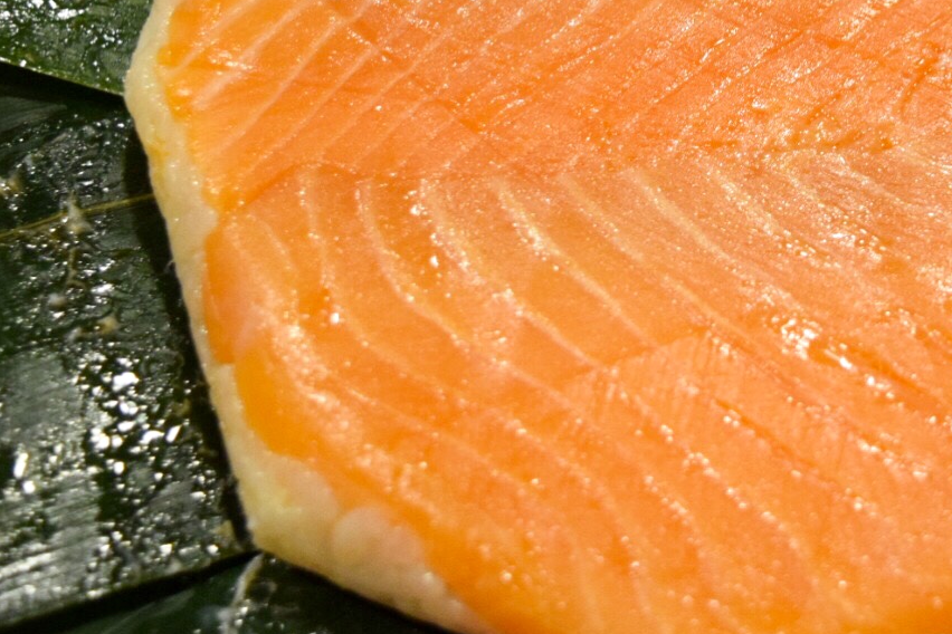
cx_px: 883
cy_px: 97
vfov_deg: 14.0
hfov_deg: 20.5
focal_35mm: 97
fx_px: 2565
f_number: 4.5
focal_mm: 34
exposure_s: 1/80
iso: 3200
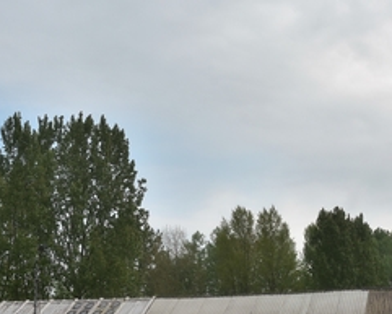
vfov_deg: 21.8
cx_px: 184
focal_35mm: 70
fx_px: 812
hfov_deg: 27.1
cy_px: 212
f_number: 11
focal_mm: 20
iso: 110
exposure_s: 1/125
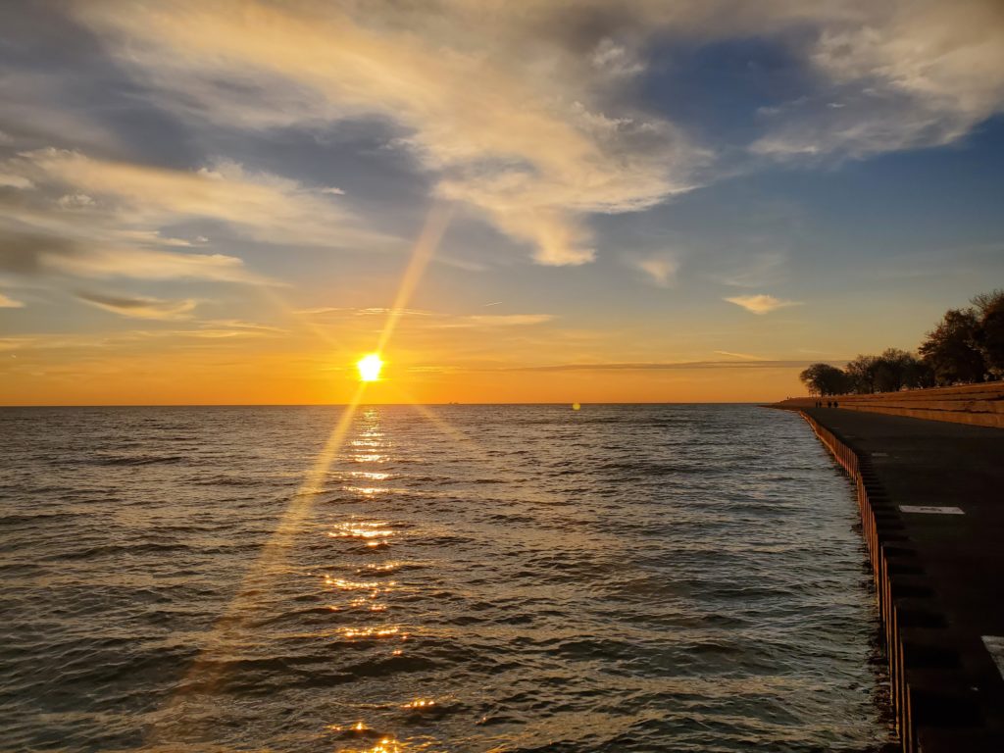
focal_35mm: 26
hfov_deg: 67.3
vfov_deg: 53.1
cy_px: 376
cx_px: 502
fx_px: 754
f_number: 2.4
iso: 50
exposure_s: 1/2500
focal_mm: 4.3
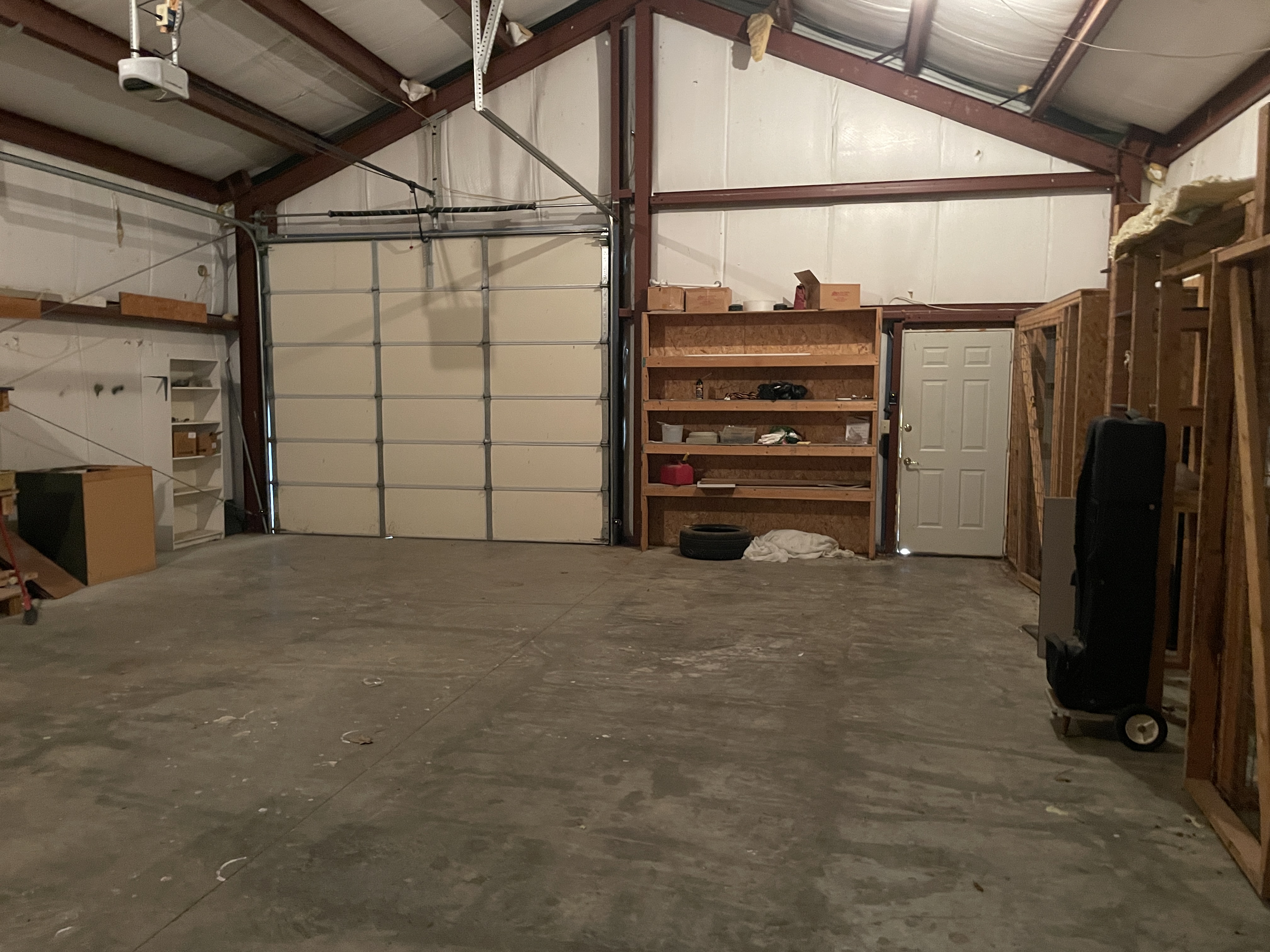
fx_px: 954
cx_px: 635
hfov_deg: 67.3
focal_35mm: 26
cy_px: 476
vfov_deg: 53.1
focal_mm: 4.2
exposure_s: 1/30
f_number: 1.6
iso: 800
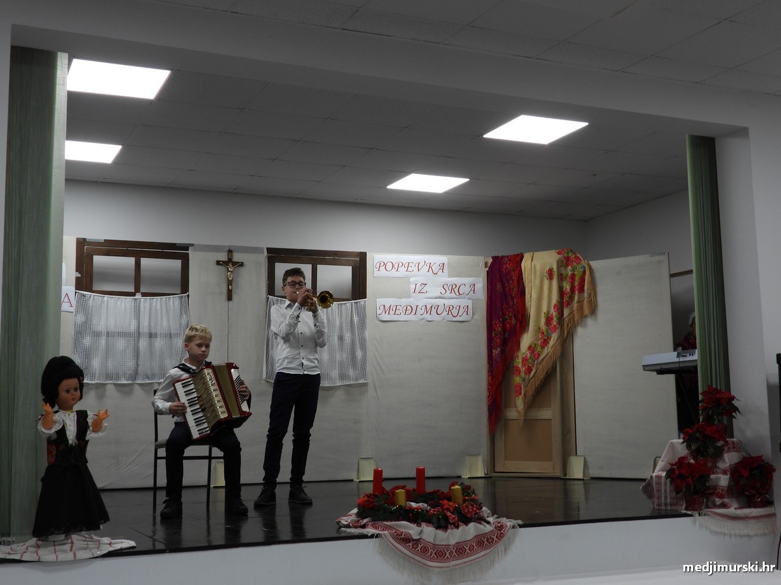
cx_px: 390
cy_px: 292
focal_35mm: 44
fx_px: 993
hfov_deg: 42.9
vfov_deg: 32.9
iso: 100
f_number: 3.2
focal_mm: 7.9
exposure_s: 1/30
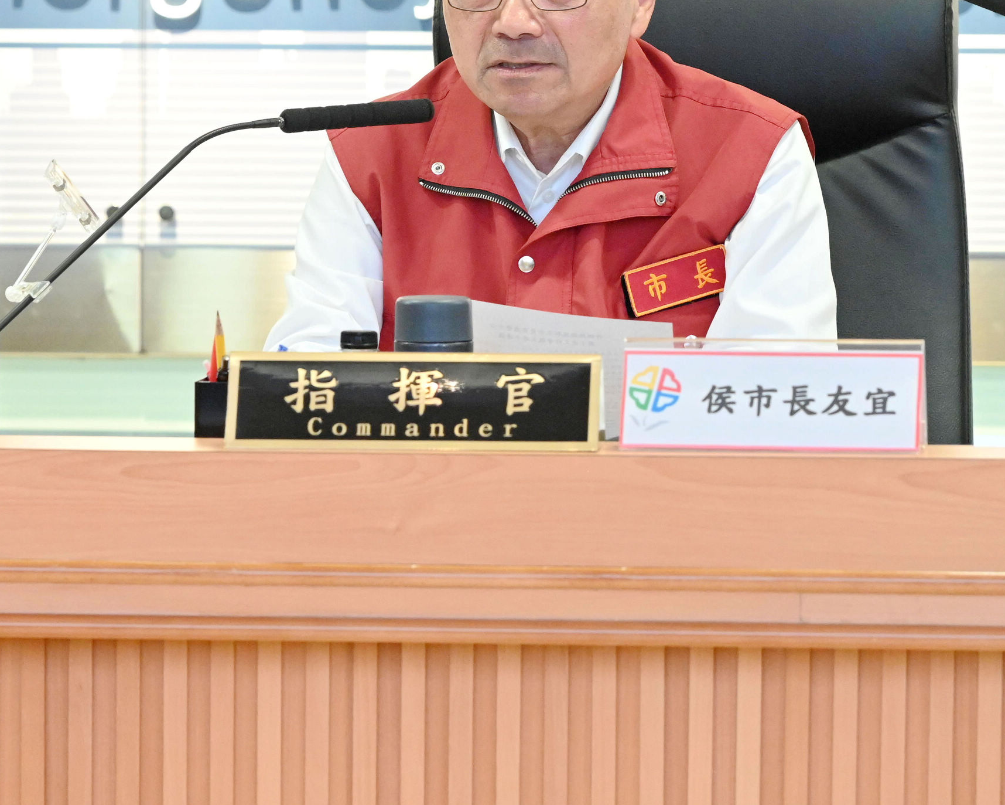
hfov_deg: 7.2
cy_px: 40
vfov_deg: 5.7
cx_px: 372
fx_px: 8002
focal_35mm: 269
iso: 2800
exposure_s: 1/125
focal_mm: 120
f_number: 4
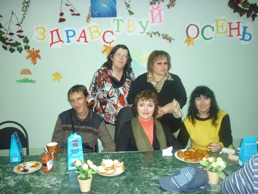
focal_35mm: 33
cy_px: 97
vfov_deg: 42.9
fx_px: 246
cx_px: 129
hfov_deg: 55.4
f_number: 2.8
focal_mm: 5.5
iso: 250
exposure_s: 1/60
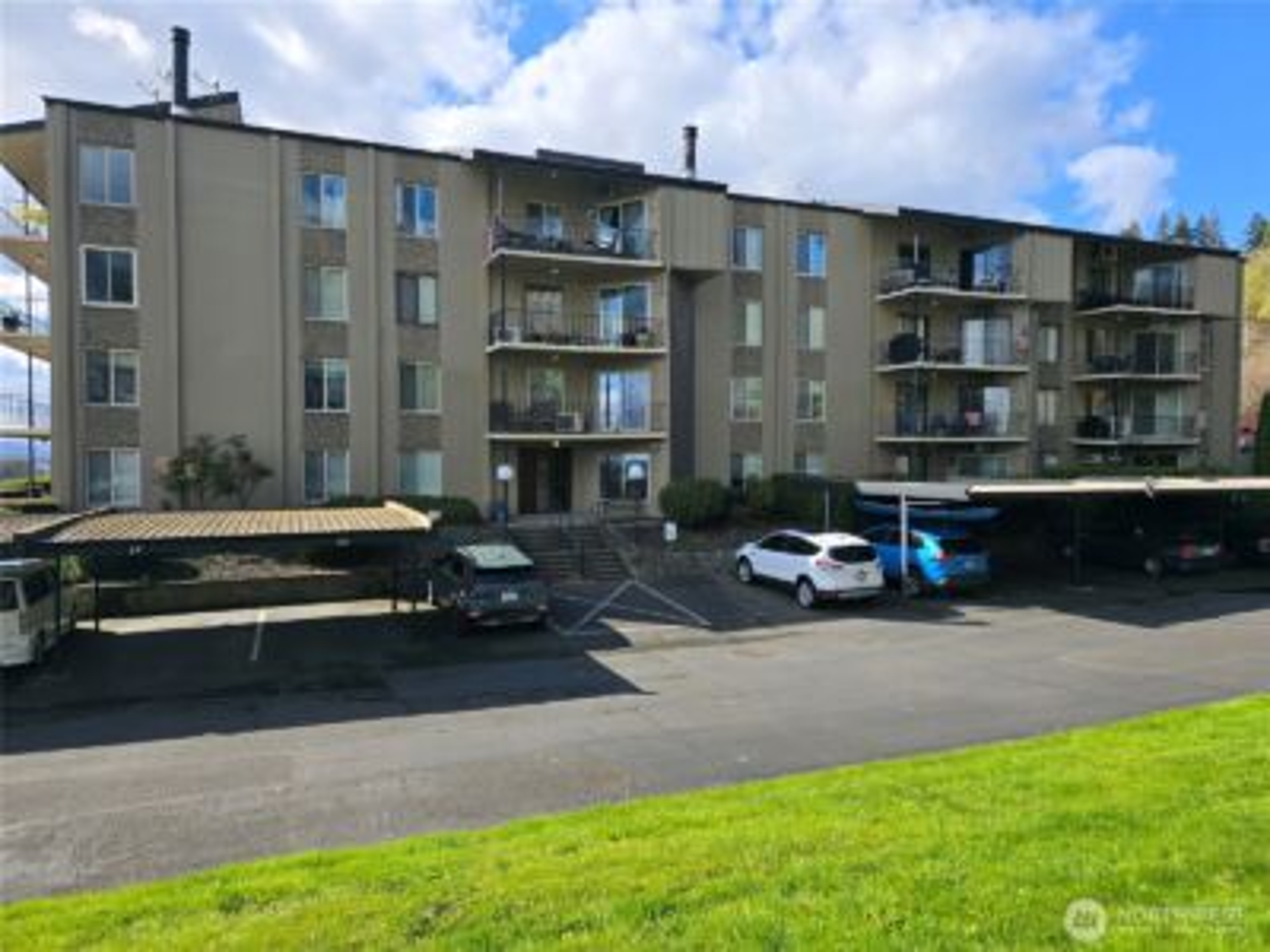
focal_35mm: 23
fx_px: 844
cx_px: 635
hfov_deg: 73.9
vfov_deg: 58.9
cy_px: 476
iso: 12
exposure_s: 1/628
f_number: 1.7
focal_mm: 6.3
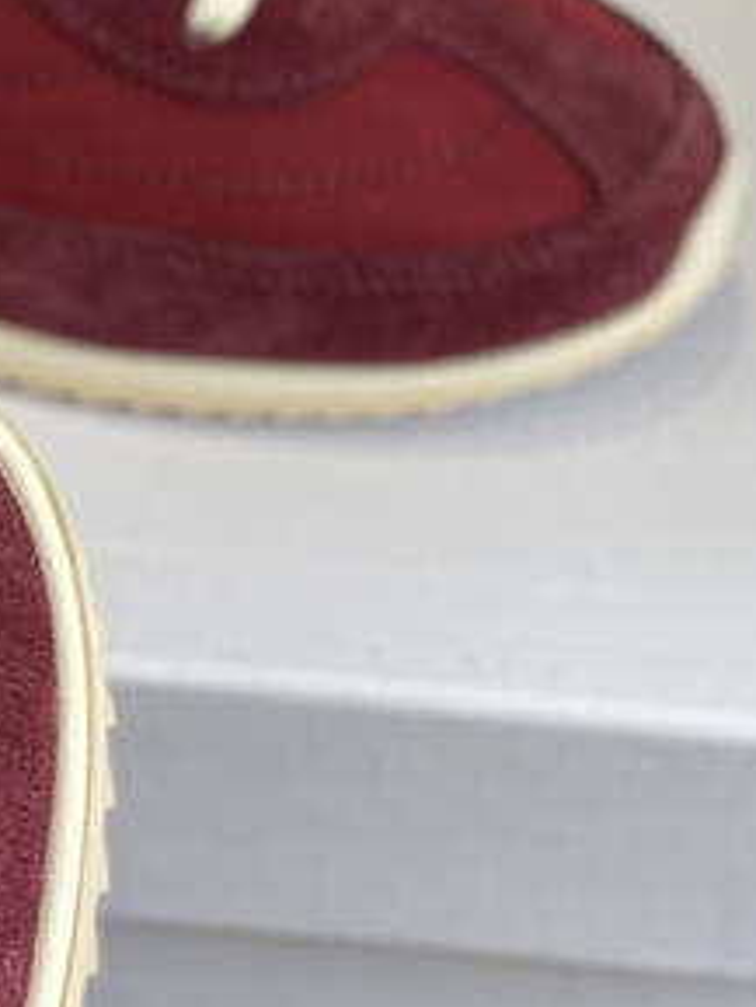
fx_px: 4539
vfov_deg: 12.7
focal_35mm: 156
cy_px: 411
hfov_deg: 9.3
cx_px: -289
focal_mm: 6
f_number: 2
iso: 25
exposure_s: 1/122
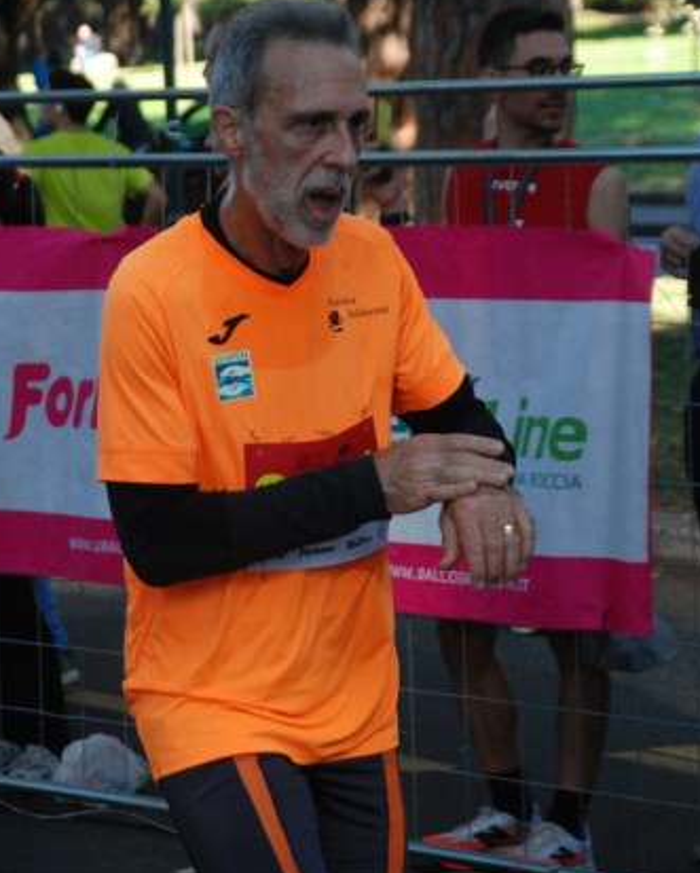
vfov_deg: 12.5
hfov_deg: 10.1
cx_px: 325
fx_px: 3975
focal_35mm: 154
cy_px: 334
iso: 1000
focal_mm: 75
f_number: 5.6
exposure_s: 1/500
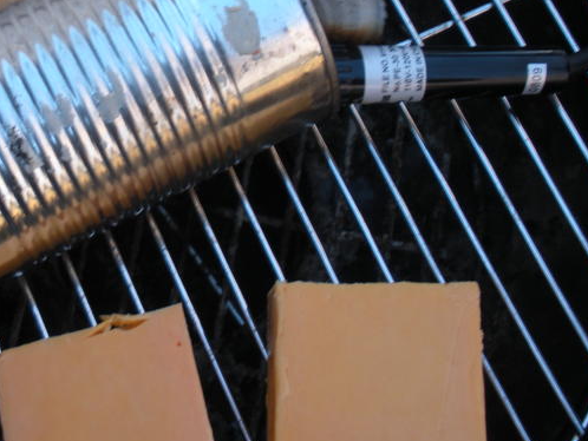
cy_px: 93
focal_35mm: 65
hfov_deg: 29.2
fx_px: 1105
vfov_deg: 22.3
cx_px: 130
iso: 74
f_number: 3.5
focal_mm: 6.3
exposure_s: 1/60
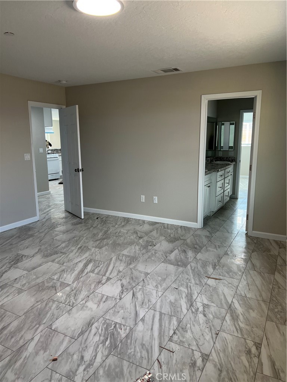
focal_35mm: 26
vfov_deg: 67.3
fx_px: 287
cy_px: 191
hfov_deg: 53.1
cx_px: 144
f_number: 1.5
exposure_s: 1/120
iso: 100
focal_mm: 5.7
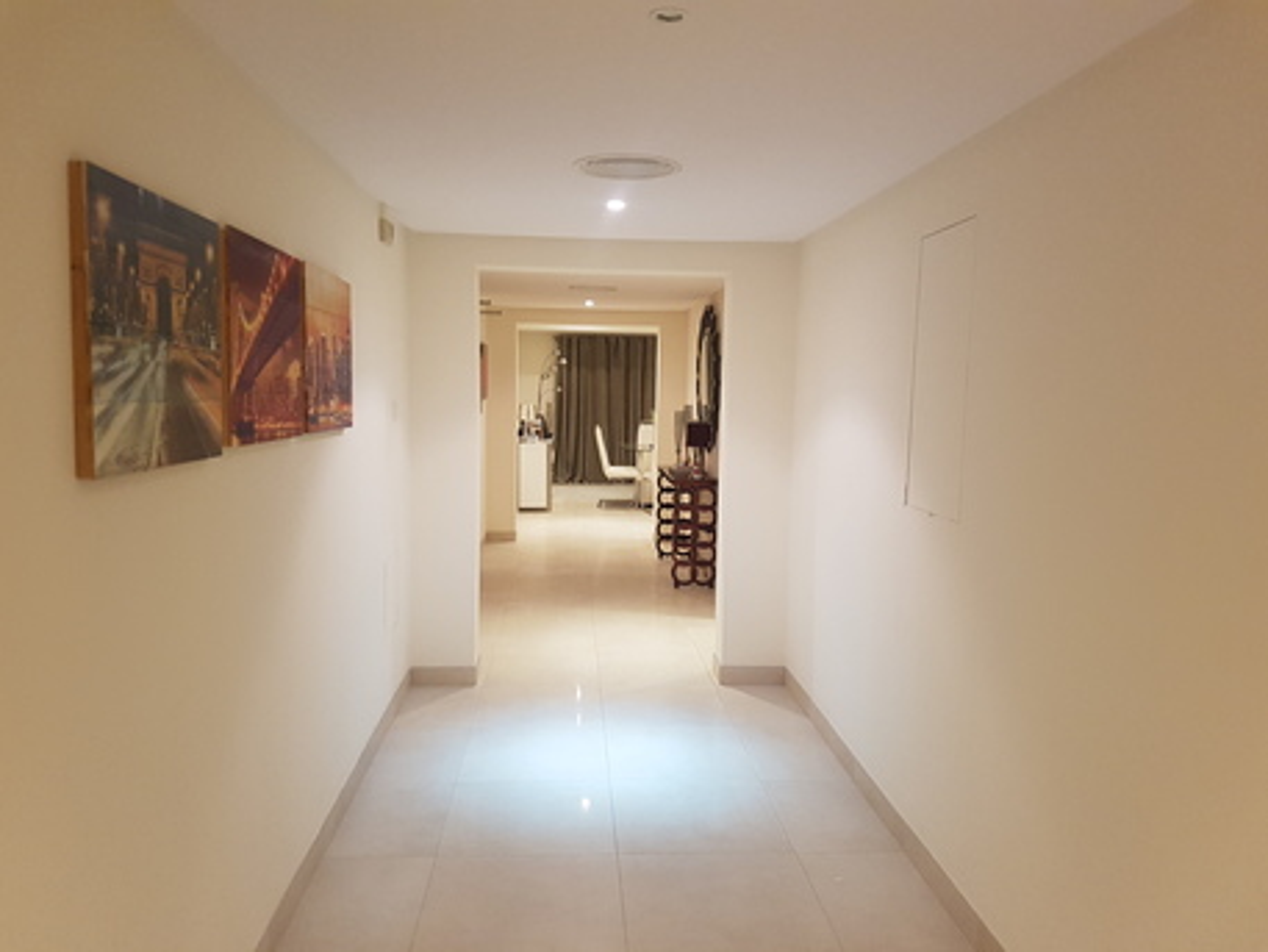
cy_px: 476
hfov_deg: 67.3
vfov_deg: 53.1
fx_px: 953
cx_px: 634
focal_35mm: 26
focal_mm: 4.2
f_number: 1.7
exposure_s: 1/25
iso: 200
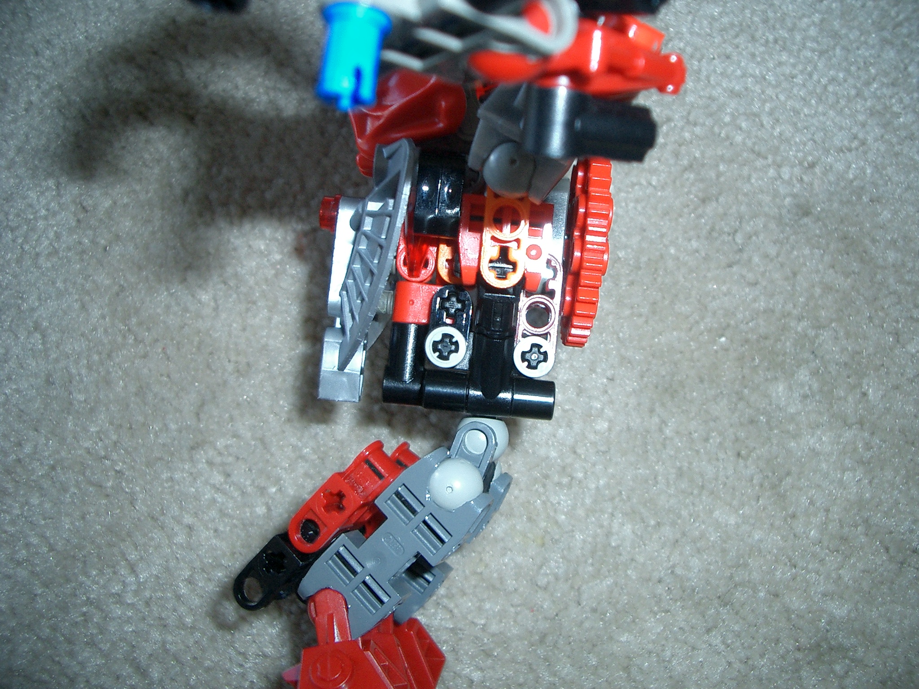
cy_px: 344
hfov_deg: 52.6
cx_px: 460
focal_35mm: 35
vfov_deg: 40.7
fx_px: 929
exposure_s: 1/40
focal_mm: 5.8
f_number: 2.6
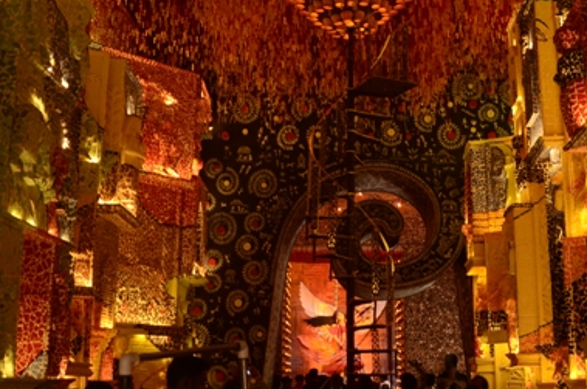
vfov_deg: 23.1
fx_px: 927
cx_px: 313
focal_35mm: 57
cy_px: 45
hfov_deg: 35.1
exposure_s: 1/15
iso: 500
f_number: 3.5
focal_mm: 18
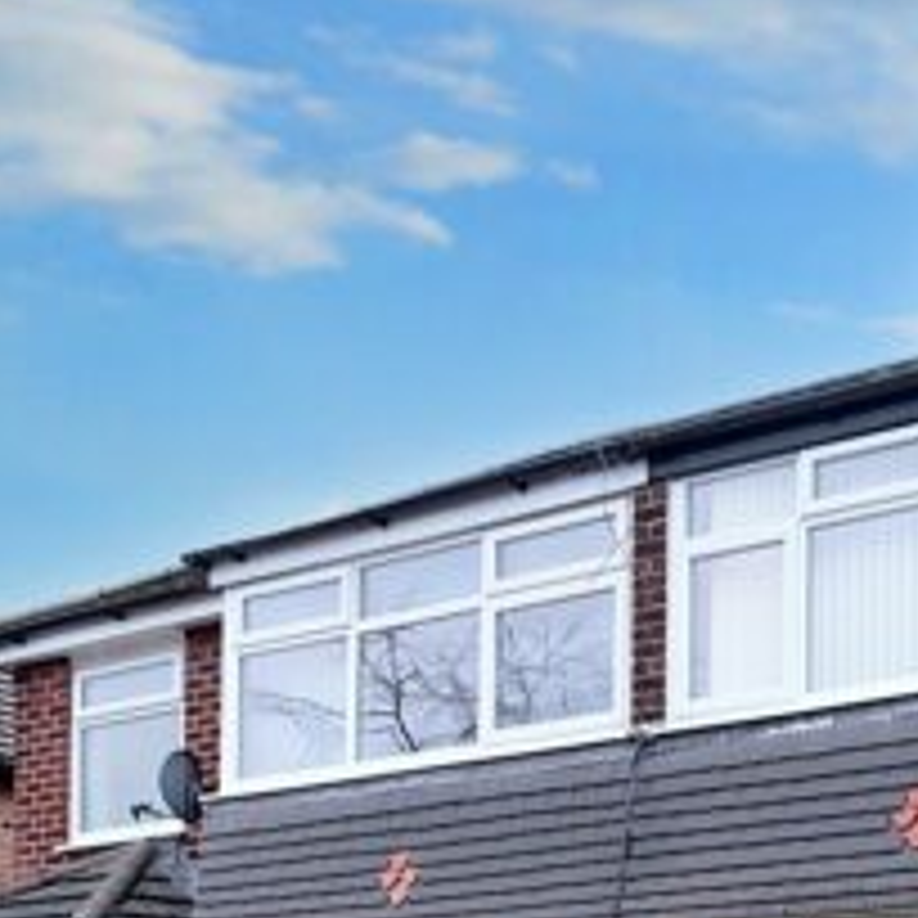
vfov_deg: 24.5
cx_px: 999
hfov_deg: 25.1
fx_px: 1920
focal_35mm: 64
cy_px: 1078
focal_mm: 10
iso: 640
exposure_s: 1/60
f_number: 4
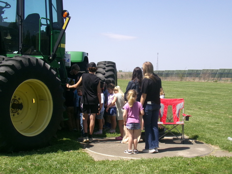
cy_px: 87
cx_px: 116
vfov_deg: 25.2
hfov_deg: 33.2
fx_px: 389
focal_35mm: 58
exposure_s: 1/200
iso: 393
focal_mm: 10.3
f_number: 13.18
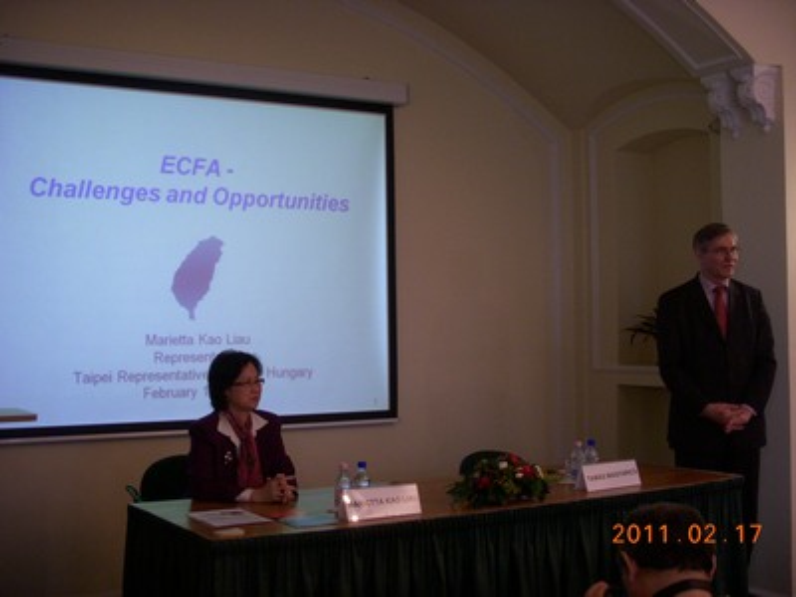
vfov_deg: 30.9
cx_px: 398
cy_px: 298
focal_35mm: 47
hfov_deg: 40.4
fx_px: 1081
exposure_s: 1/20
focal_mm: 7.9
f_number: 3.4
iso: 200
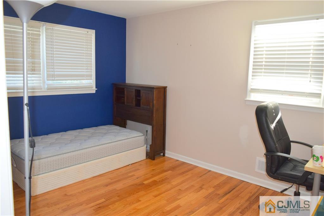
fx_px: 243
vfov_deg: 47.9
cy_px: 108
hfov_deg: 67.4
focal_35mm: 27
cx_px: 162
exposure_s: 1/100
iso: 800
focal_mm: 18
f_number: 5
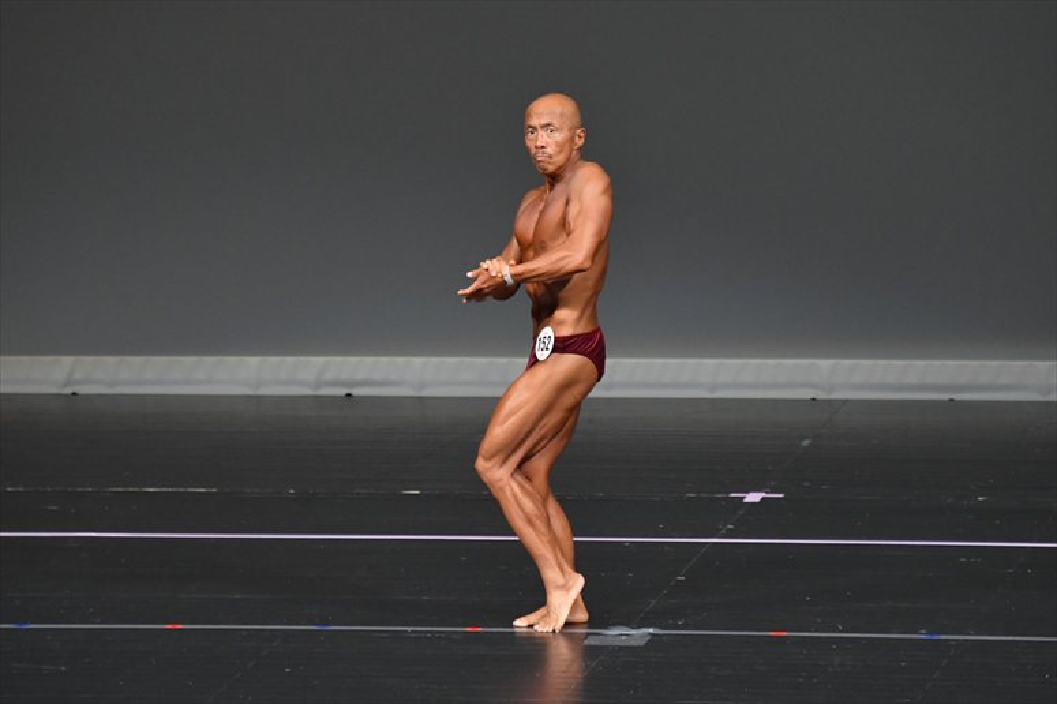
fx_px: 10125
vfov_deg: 4.0
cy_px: 352
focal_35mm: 345
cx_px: 528
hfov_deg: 6.0
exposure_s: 1/400
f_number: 5.6
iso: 4000
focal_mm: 230
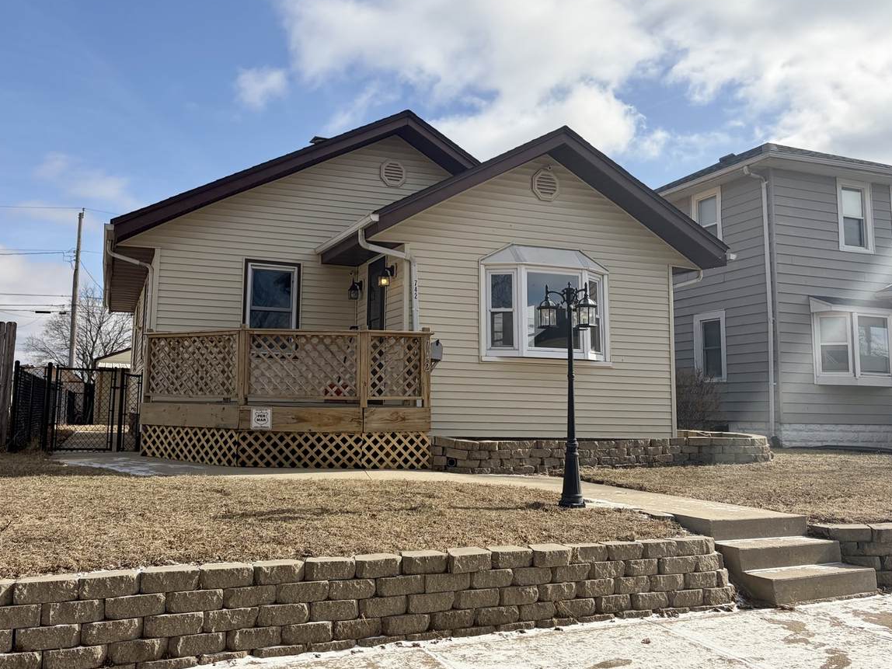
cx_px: 416
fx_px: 747
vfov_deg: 48.2
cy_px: 325
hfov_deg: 61.6
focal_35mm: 29
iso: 64
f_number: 1.6
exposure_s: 1/6329
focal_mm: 5.96
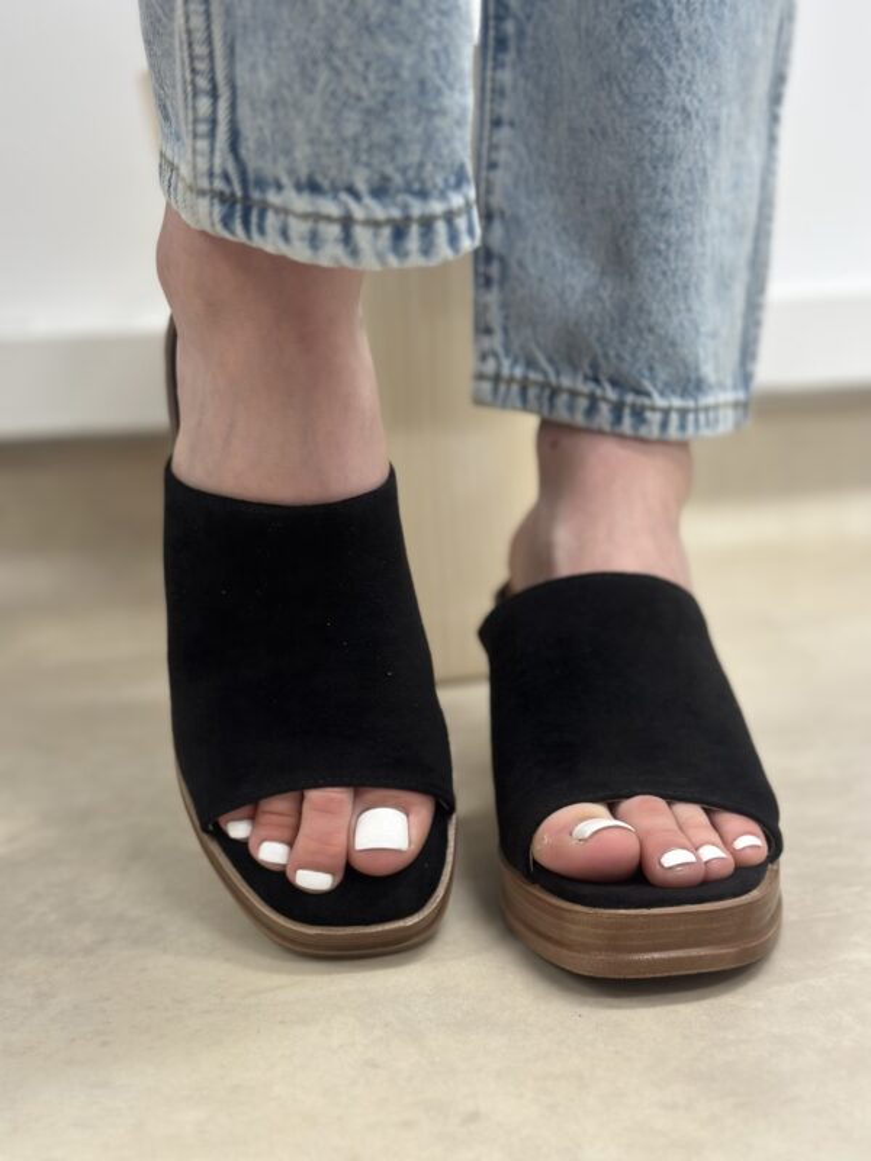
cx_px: 436
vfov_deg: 39.7
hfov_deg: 30.3
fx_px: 1610
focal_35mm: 48
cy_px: 580
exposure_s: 1/50
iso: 160
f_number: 1.78
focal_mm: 6.86
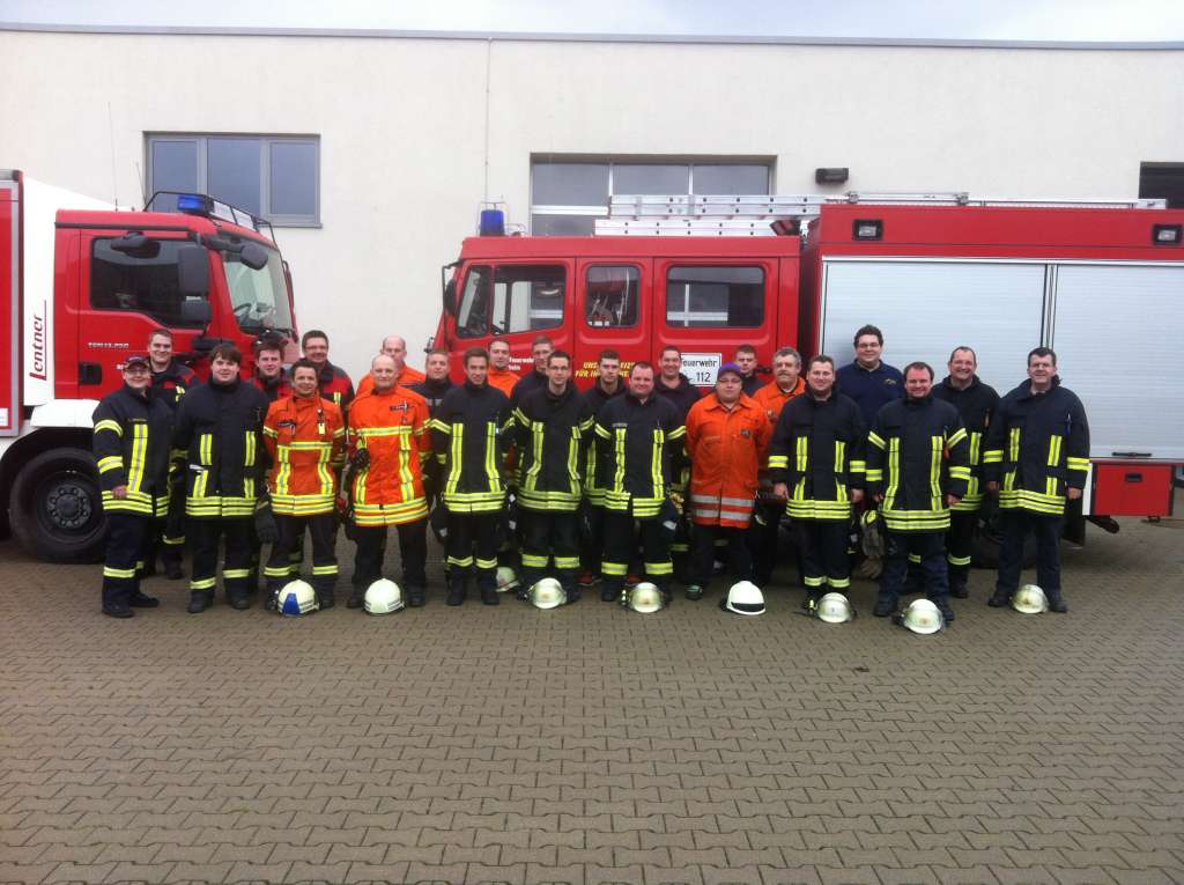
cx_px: 592
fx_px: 1195
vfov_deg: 40.6
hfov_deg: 52.7
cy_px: 442
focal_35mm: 35
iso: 80
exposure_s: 1/215
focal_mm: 3.85
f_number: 2.8
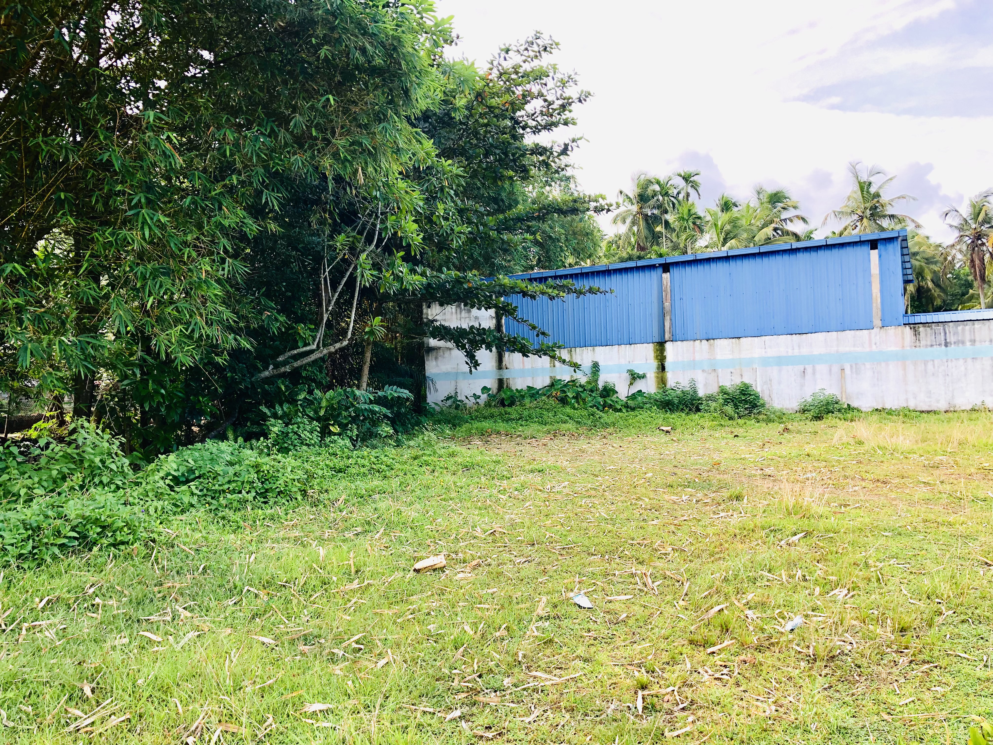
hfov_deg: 63.4
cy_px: 372
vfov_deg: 49.7
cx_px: 496
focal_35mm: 28
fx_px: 803
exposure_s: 1/316
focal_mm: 4
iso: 20
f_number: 1.8
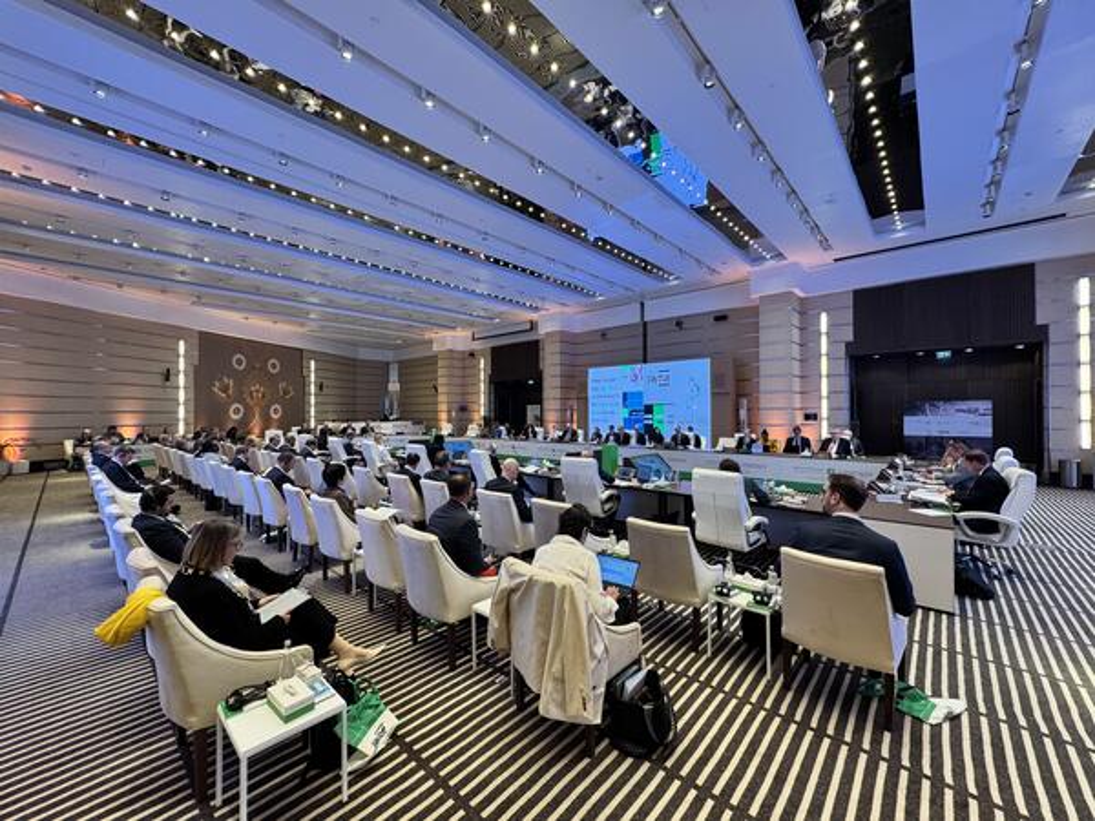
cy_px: 410
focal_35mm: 14
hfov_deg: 102.1
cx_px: 548
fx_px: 443
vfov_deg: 85.7
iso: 200
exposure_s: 1/120
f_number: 2.2
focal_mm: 2.22
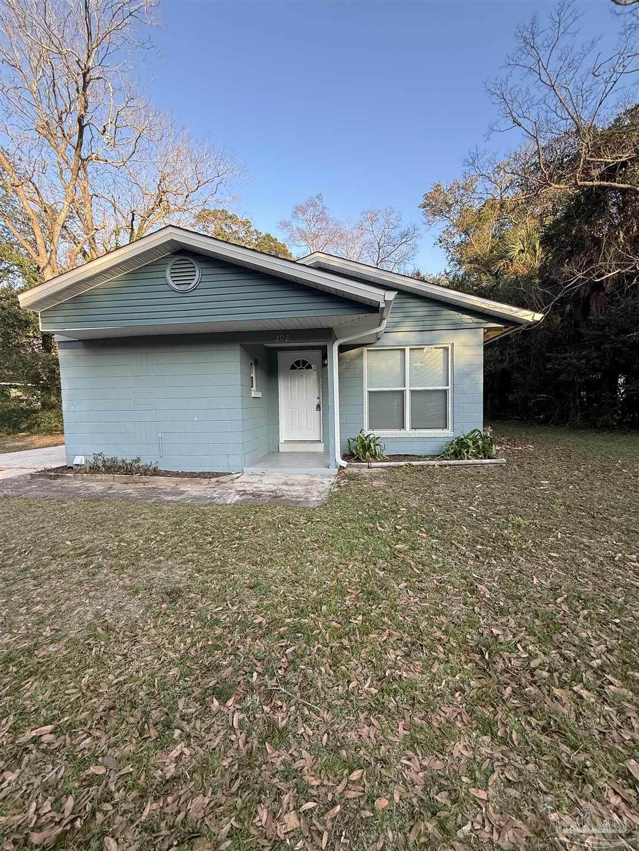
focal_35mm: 14
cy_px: 426
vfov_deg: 102.1
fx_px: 345
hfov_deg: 85.7
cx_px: 320
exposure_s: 1/150
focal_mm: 2.22
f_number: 2.2
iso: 50
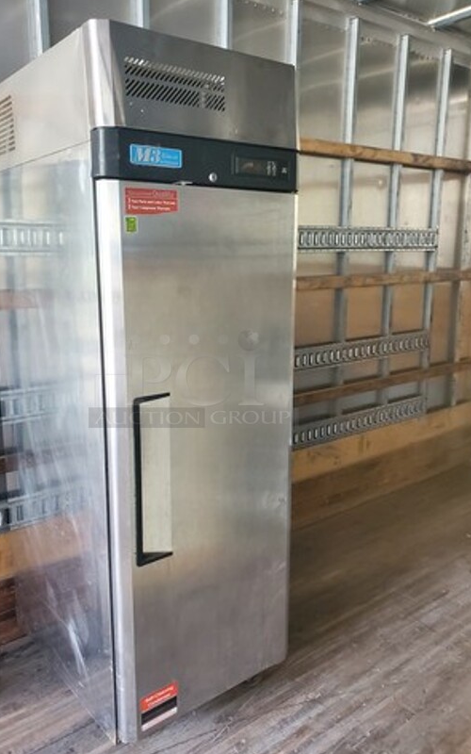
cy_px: 378
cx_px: 194
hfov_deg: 44.4
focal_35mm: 28
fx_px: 575
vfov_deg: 66.5
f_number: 2.4
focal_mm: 4.3
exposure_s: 1/50
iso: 320
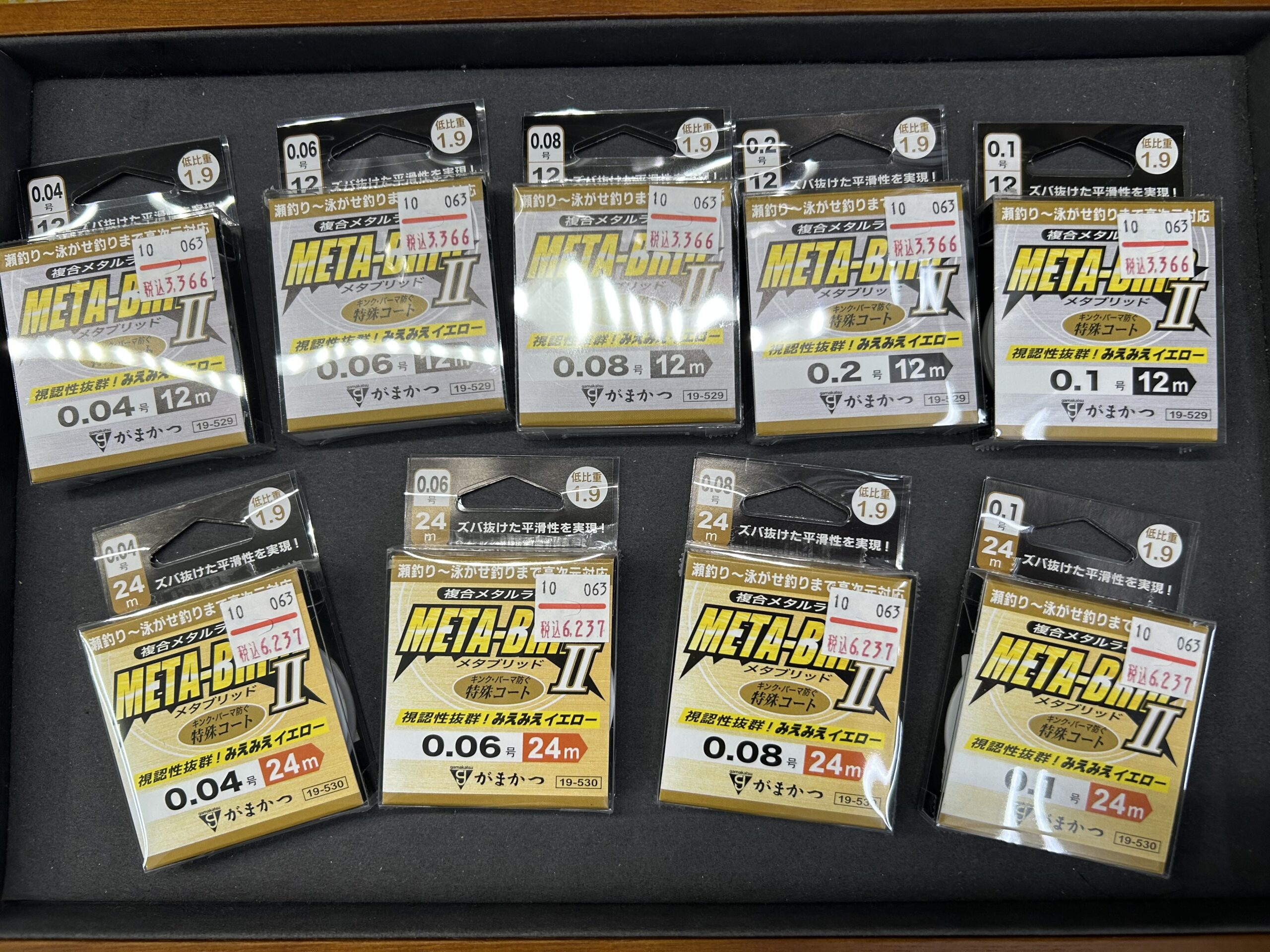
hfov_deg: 67.3
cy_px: 476
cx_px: 635
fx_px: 954
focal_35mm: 26
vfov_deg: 53.1
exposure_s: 1/100
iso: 80
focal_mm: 5.7
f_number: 1.5
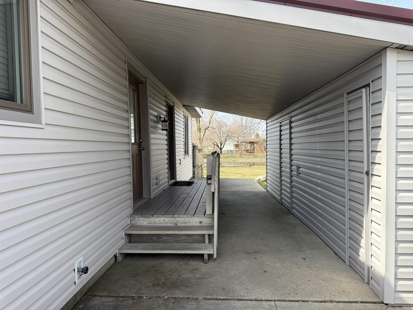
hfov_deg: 71.6
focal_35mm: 24
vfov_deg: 56.8
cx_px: 206
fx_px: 286
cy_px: 155
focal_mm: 6.76
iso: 100
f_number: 1.78
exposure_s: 1/1174
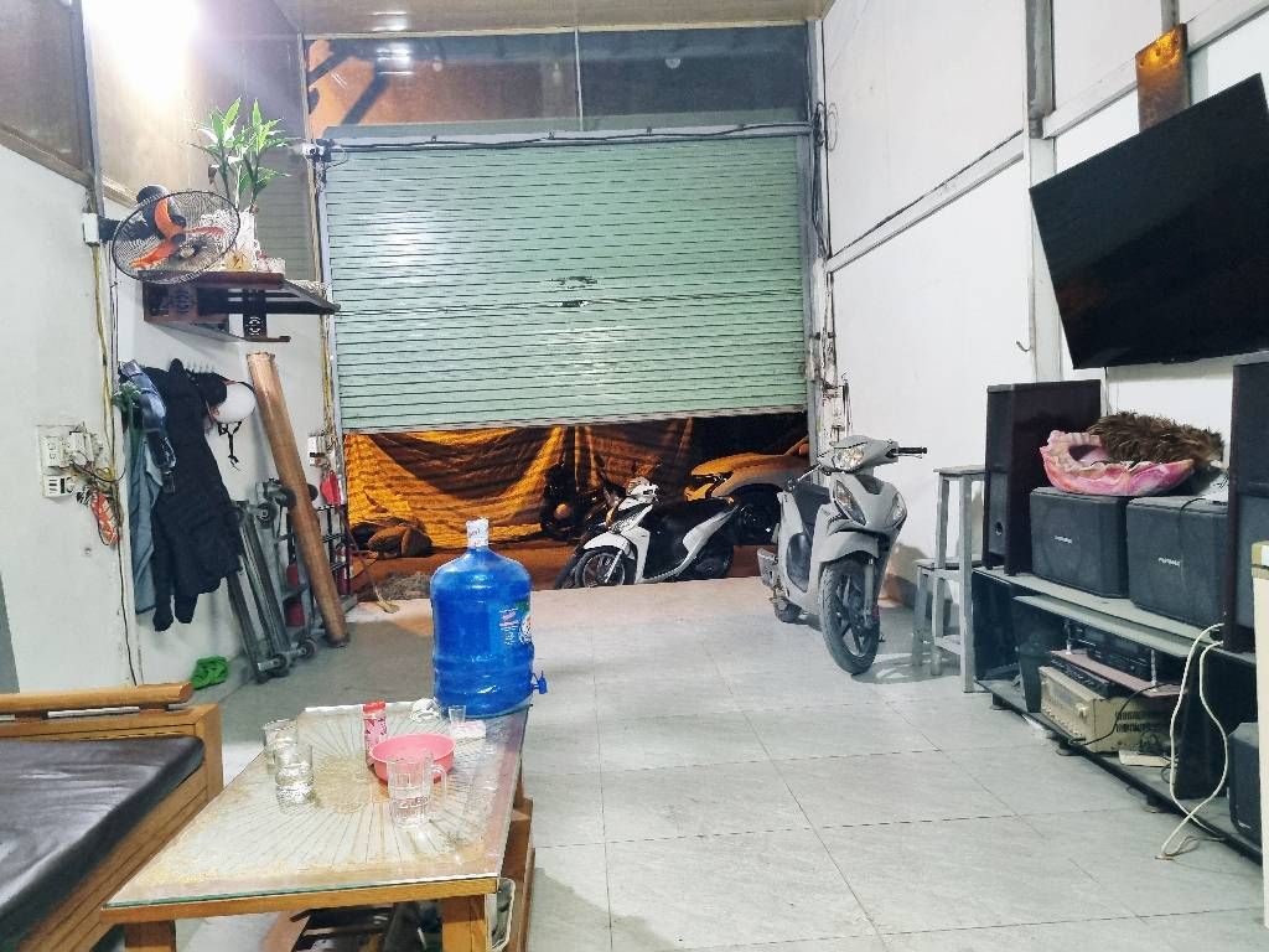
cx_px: 634
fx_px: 953
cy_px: 476
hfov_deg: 67.3
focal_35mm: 26
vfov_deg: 53.1
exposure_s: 1/50
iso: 800
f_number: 1.8
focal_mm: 5.4
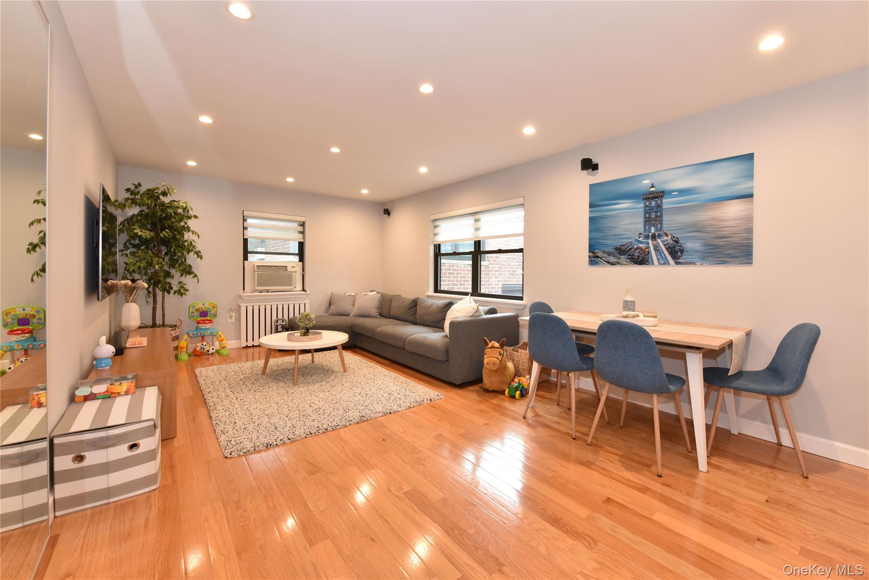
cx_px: 434
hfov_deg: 104.2
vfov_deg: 81.2
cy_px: 290
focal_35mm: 14
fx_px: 338
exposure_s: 1/25
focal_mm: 14
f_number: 8
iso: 1600
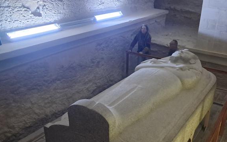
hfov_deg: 48.9
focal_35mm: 40
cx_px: 139
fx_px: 248
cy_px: 81
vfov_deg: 32.0
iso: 1250
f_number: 1.8
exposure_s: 1/20
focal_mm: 4
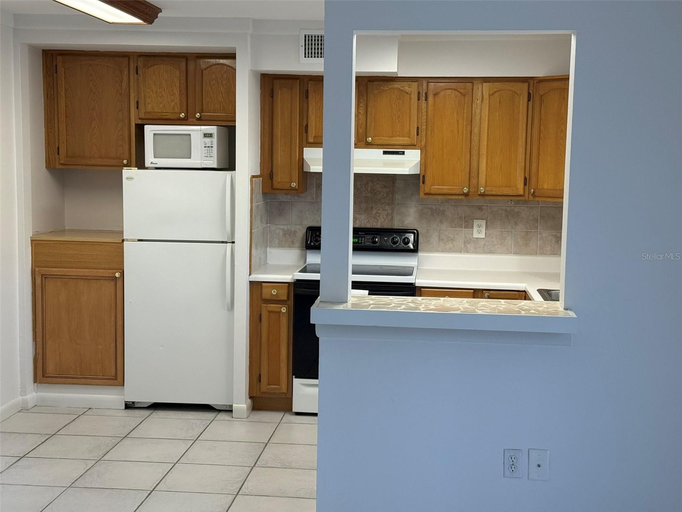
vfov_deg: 30.3
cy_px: 256
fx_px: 946
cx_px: 341
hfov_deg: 39.7
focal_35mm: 48
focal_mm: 6.76
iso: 160
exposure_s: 1/120
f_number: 1.78
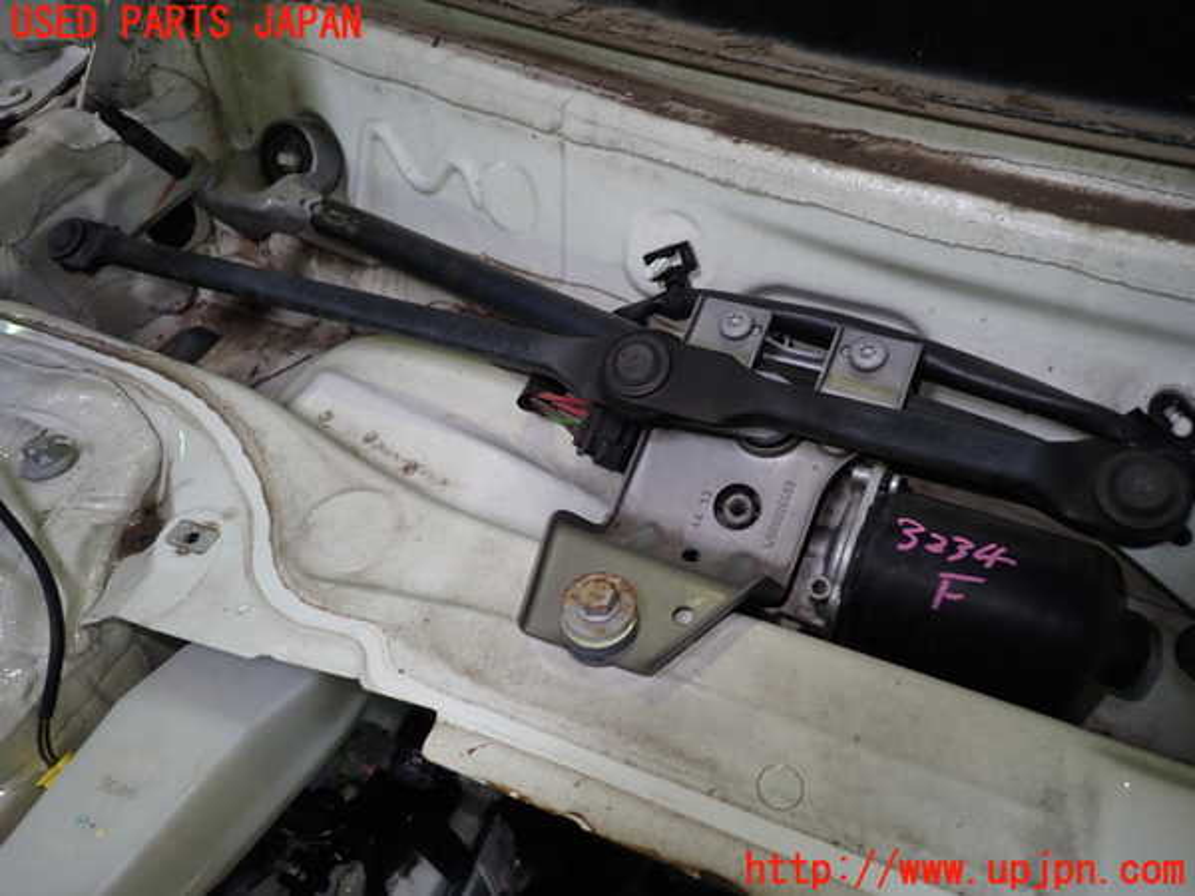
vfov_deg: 54.9
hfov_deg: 69.4
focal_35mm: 25
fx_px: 863
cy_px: 448
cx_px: 598
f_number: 2
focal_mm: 4.5
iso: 200
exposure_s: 1/50
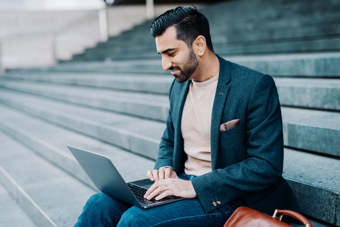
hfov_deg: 39.6
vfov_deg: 27.0
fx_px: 472
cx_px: 170
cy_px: 114
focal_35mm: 50
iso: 250
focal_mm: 50
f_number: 1.8
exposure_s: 1/250
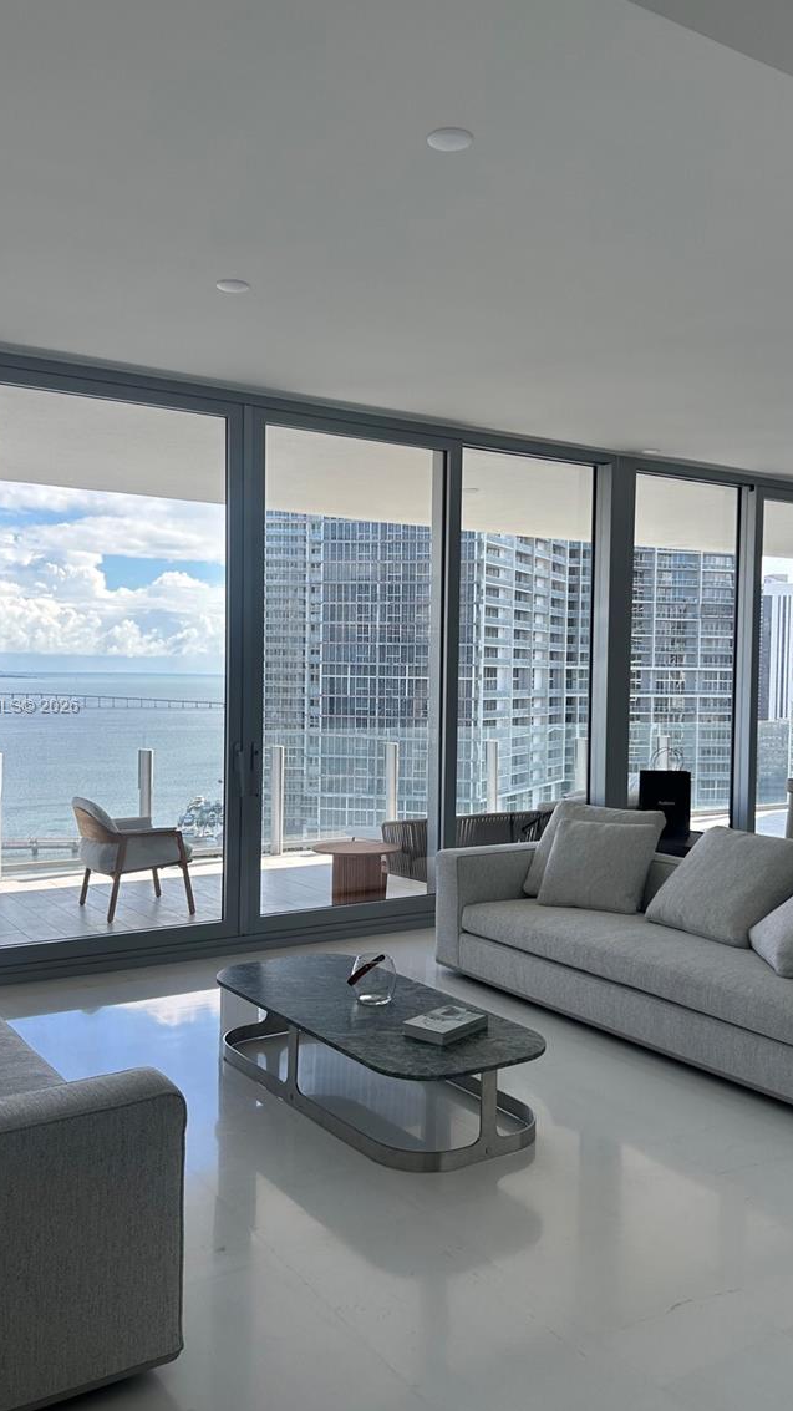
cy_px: 707
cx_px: 408
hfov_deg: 38.9
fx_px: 1122
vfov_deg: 64.3
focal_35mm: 30
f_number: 1.5
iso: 50
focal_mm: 5.7
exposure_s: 1/611
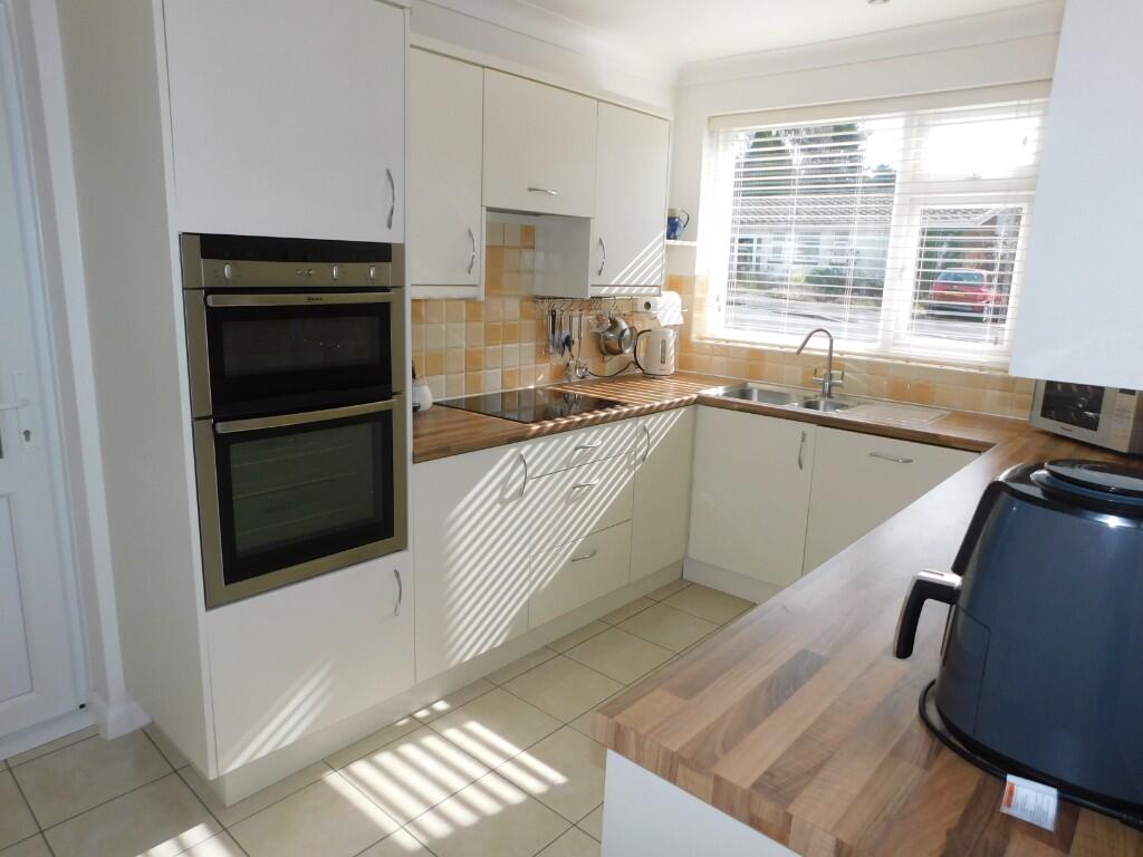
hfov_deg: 73.9
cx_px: 572
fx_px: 759
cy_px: 428
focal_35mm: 23
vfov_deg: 58.9
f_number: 3
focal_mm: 4
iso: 125
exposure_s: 1/400
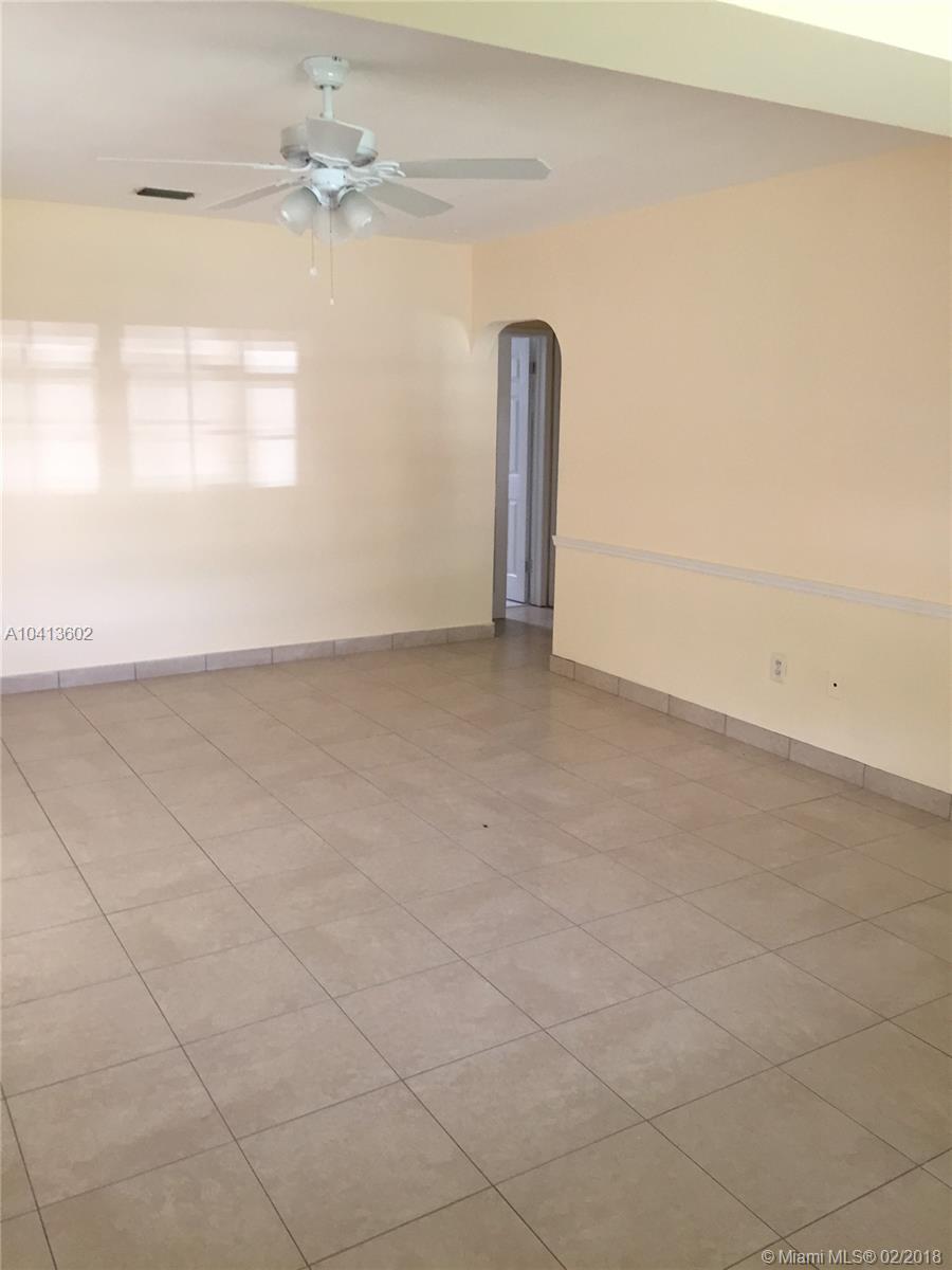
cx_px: 476
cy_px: 635
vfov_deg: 61.7
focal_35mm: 29
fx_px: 1063
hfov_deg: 48.2
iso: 80
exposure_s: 1/30
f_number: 2.2
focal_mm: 4.15
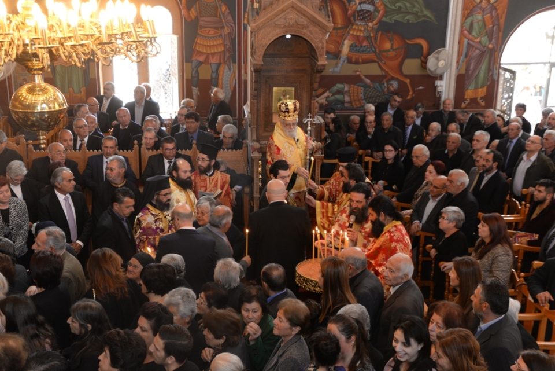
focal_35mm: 55
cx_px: 278
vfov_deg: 24.6
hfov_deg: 36.2
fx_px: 848
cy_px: 186
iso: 1250
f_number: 6.3
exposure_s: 1/40
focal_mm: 55
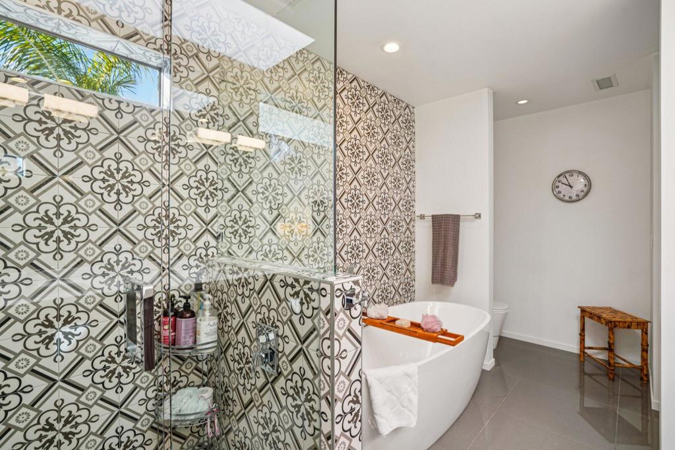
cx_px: 338
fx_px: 300
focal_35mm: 16
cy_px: 225
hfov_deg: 96.8
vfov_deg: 73.7
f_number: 8
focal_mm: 16
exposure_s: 1/30
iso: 250
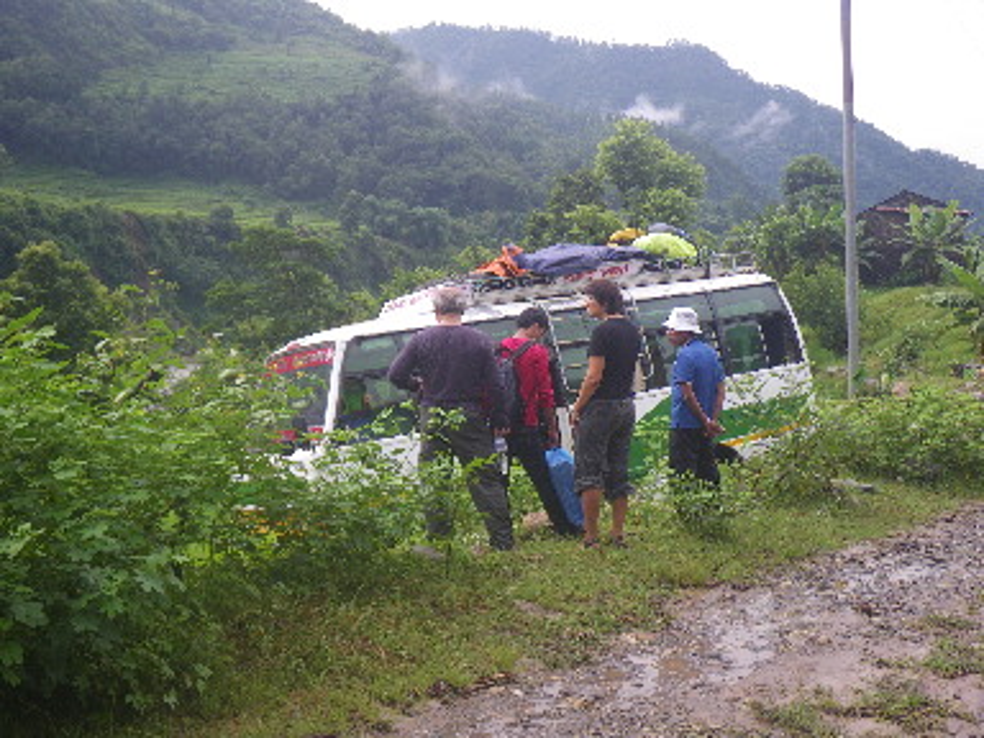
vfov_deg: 34.3
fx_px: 1194
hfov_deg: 44.8
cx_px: 492
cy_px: 369
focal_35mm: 42
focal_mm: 7.5
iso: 50
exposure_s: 1/80
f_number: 4.2
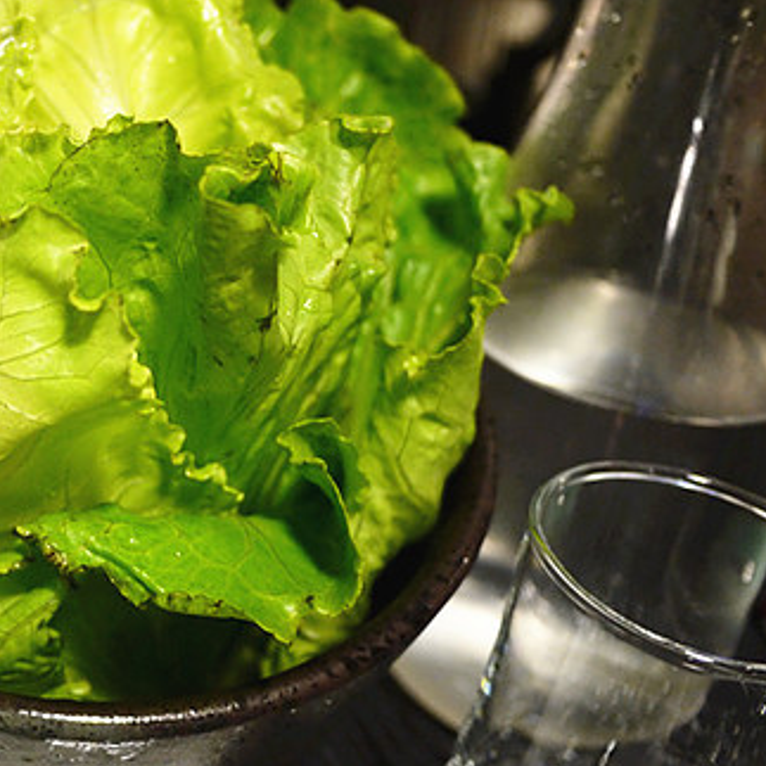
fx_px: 1152
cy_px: 337
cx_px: 83
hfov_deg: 34.8
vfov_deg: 36.7
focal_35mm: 46
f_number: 2.5
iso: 800
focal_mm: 14
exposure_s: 1/6
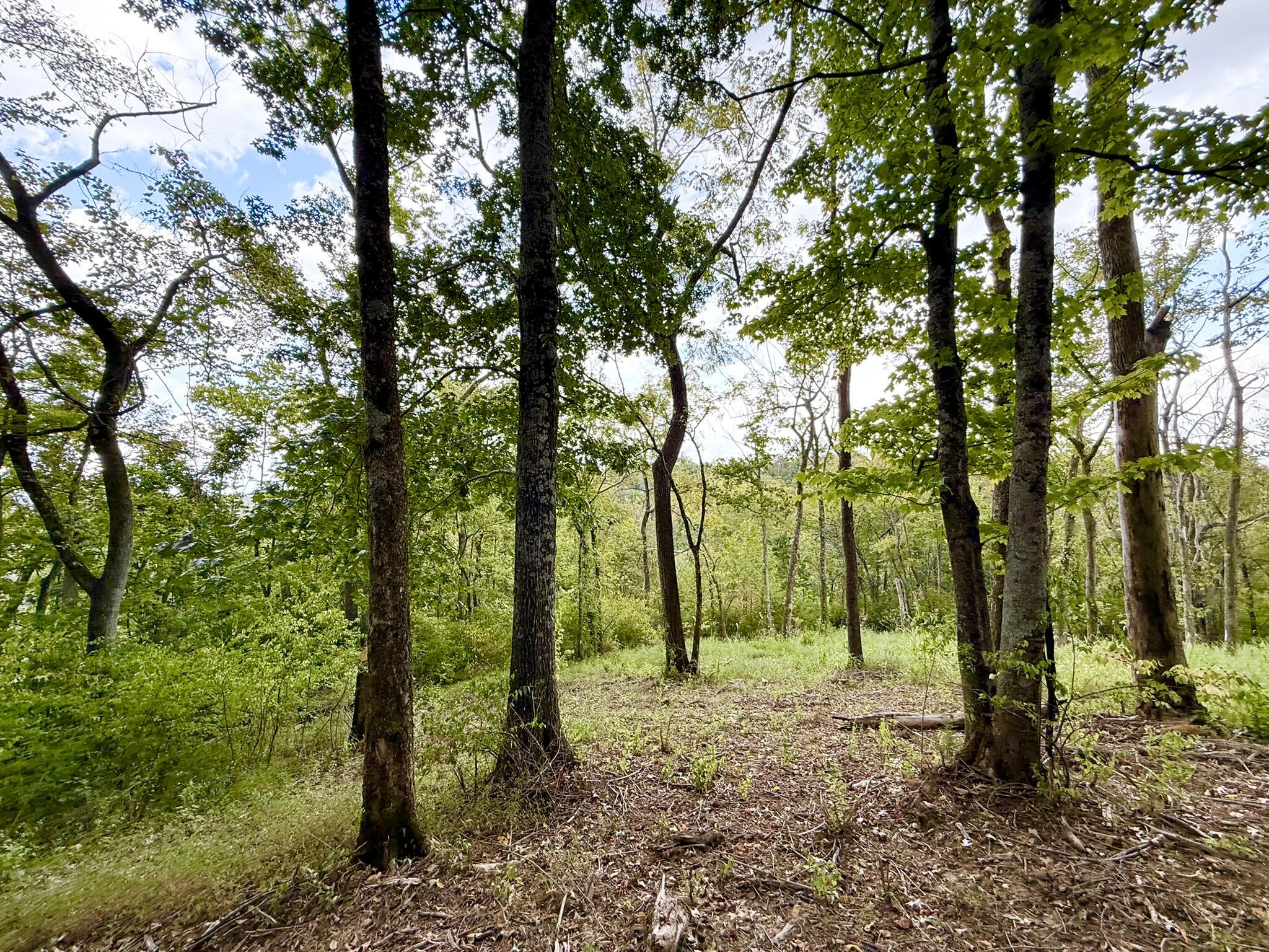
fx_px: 513
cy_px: 476
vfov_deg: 85.7
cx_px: 634
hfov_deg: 102.1
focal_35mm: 14
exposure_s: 1/162
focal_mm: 2.22
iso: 50
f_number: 2.2
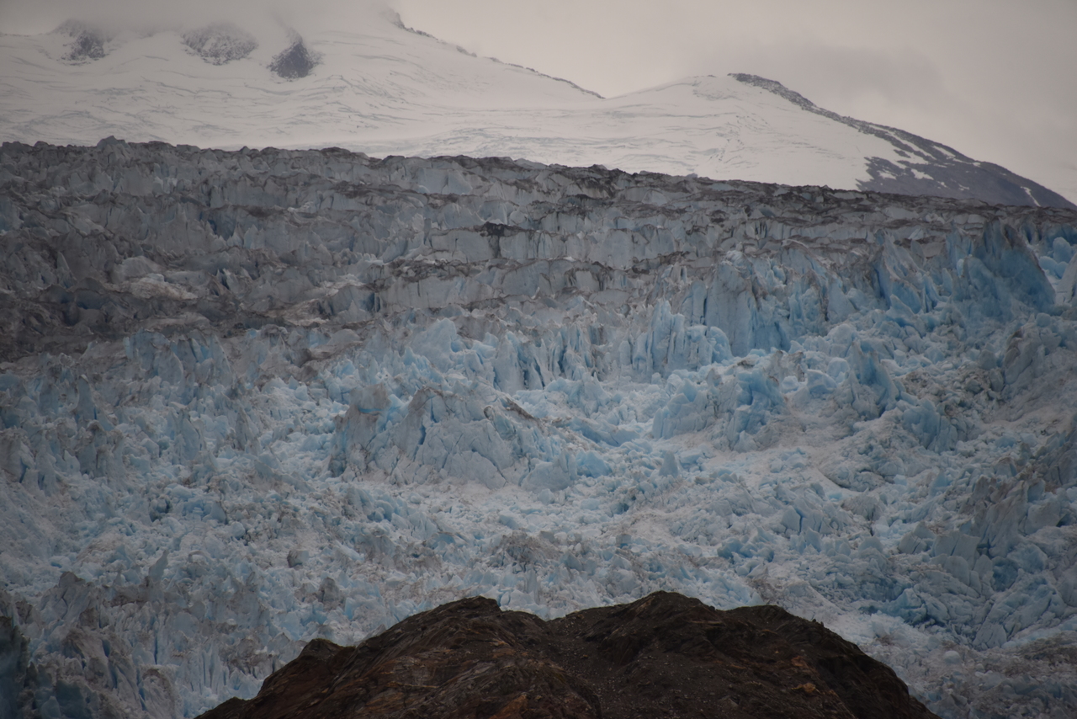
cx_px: 538
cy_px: 360
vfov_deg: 4.6
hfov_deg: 6.9
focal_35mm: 300
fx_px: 8976
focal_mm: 300
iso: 500
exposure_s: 1/640
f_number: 5.6
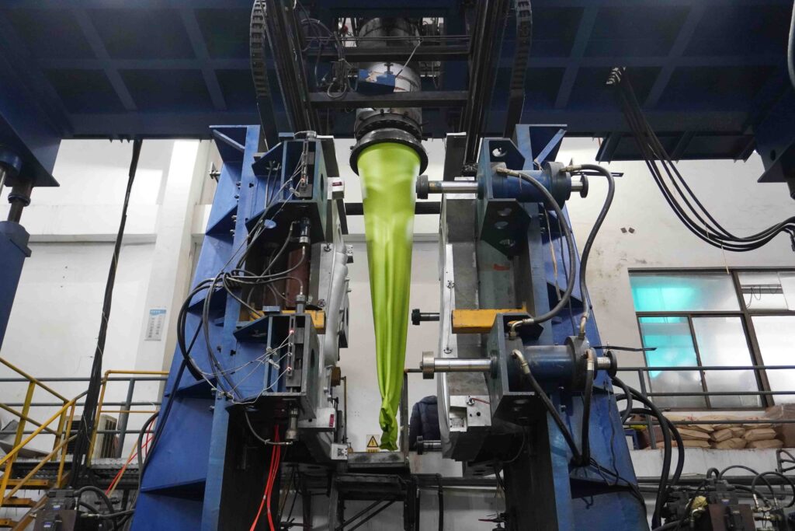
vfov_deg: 43.6
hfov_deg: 61.9
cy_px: 266
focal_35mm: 30
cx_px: 398
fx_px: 663
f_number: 4
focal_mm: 20
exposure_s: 1/160
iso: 4000
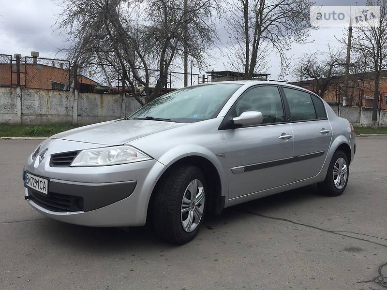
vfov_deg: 48.2
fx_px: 324
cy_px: 145
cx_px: 194
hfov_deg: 61.7
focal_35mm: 29
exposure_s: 1/1582
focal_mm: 4.2
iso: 32
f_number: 2.2
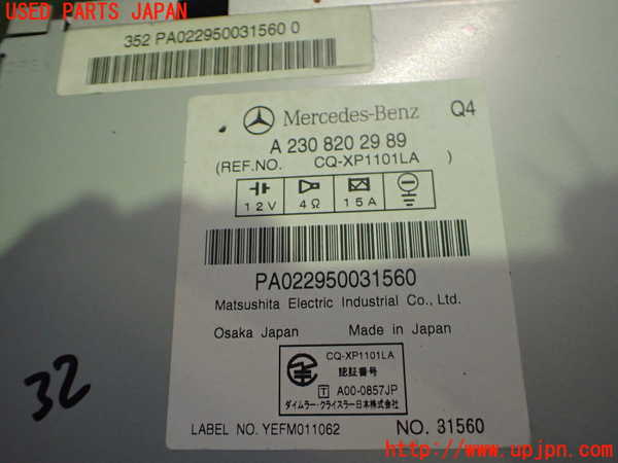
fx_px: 536
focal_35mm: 30
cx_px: 309
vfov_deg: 46.8
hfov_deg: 60.0
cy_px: 232
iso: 640
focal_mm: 5.4
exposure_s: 1/125
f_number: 2.3
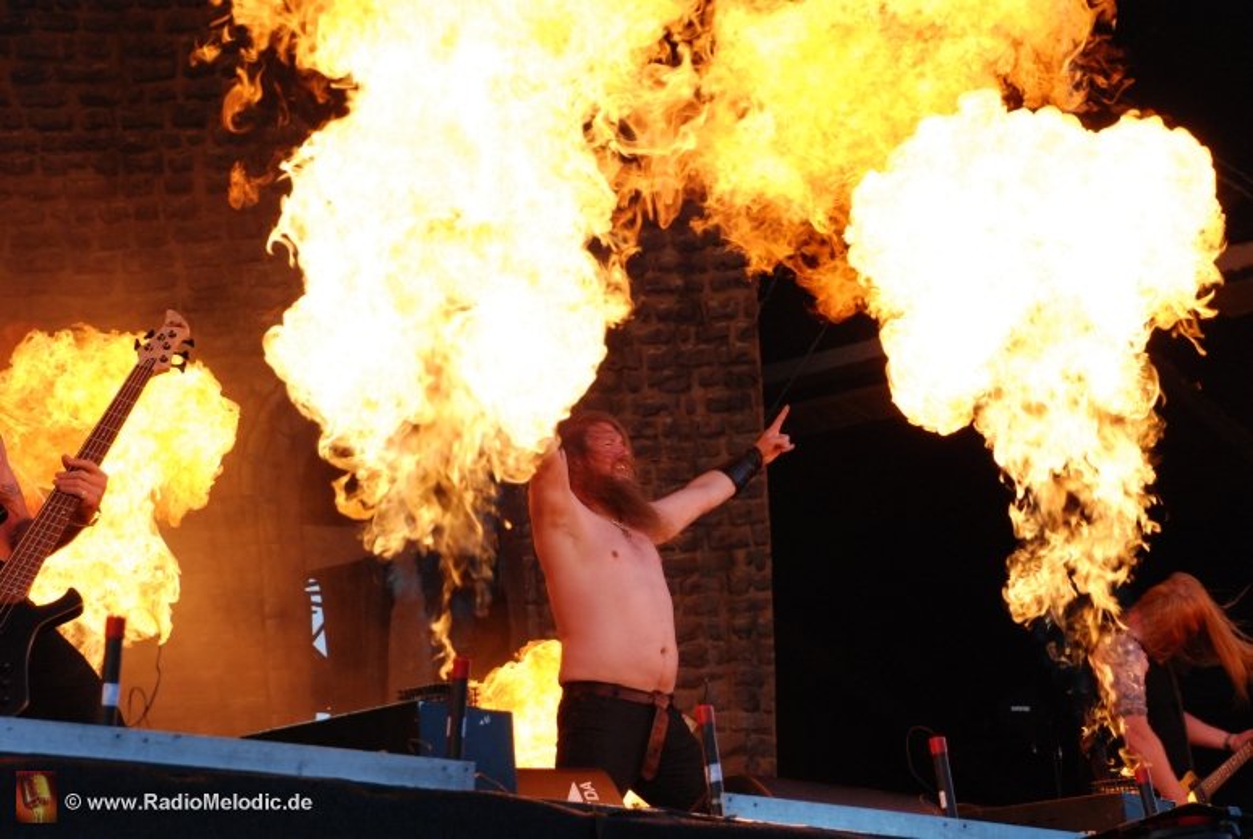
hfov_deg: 20.6
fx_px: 3450
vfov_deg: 13.9
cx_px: 626
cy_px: 420
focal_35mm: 99
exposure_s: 1/400
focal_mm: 66
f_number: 7.1
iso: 800
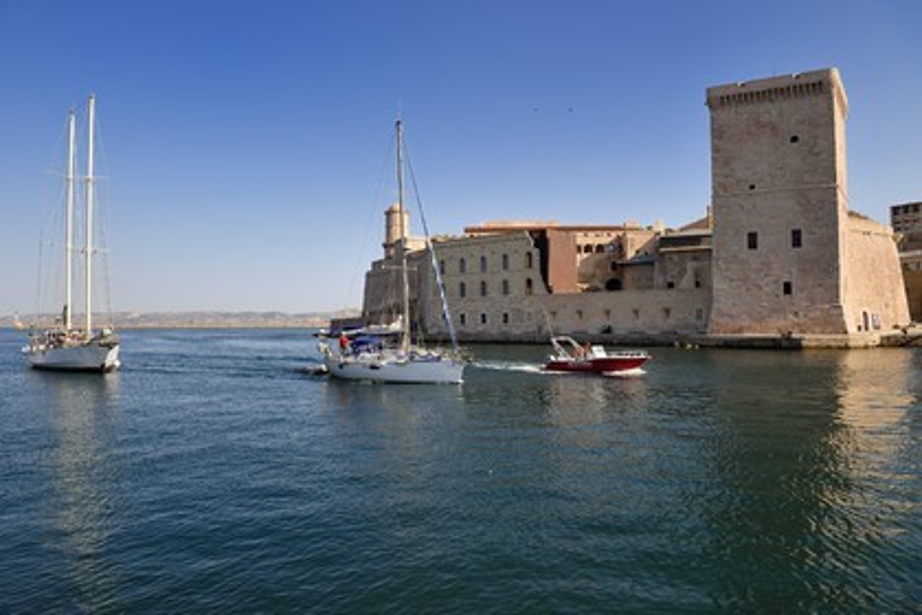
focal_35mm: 24
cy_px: 308
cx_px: 461
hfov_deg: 73.7
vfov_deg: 53.1
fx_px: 615
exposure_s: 1/250
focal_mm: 24
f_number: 11
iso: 200
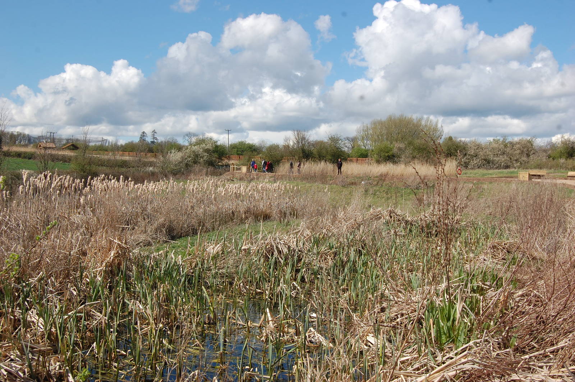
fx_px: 670
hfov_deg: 46.4
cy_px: 191
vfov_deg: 31.8
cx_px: 288
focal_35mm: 42
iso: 200
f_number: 9
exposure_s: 1/320
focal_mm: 28
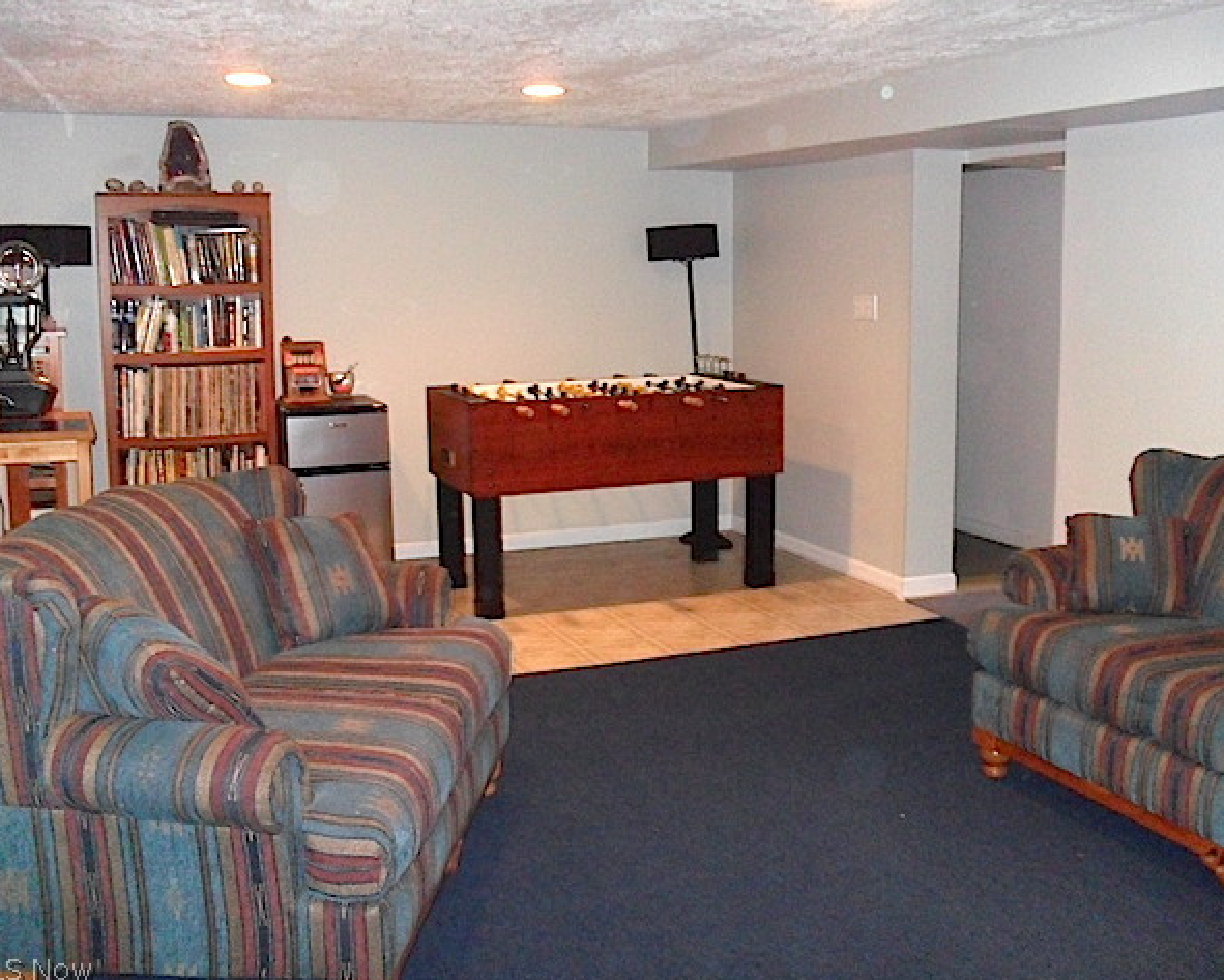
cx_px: 621
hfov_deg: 49.1
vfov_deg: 40.1
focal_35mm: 37
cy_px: 495
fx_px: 1341
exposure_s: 1/45
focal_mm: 6.3
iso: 480
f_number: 3
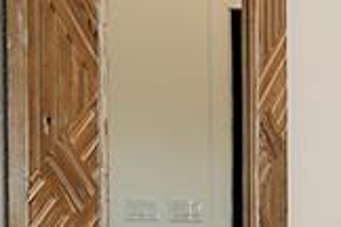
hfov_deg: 16.0
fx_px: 900
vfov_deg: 14.1
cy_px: 246
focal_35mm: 95
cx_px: 709
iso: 100
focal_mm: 10
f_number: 5.6
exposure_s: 1/125
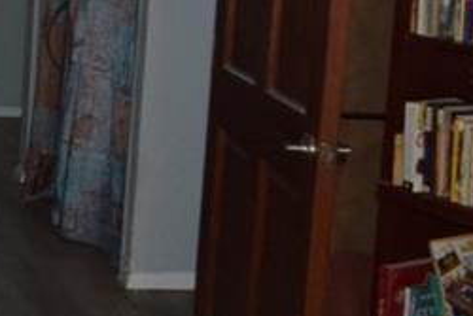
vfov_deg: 14.1
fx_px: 1262
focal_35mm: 96
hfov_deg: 19.0
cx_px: -208
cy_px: 6
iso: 800
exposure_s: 1/60
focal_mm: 10
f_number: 3.5
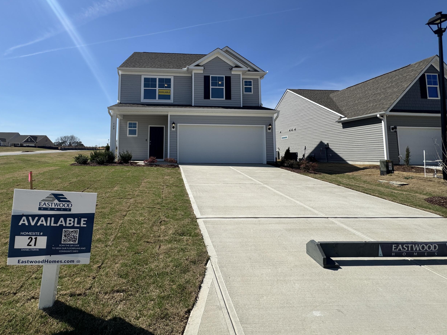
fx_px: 220
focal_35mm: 17
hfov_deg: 90.1
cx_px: 183
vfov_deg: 74.0
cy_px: 136
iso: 50
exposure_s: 1/2874
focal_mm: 2.22
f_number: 2.2
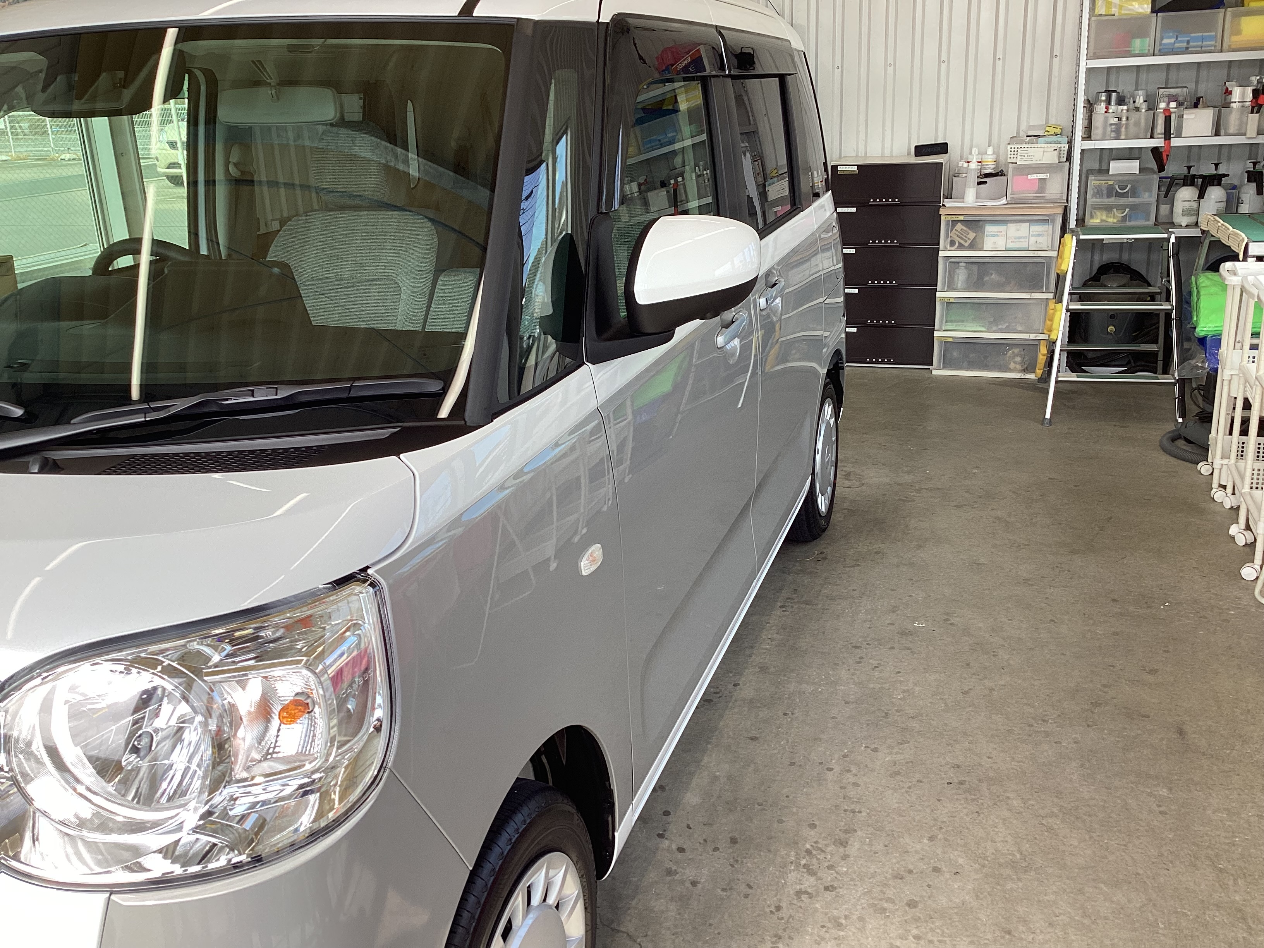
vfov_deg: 45.4
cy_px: 474
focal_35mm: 31
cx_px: 632
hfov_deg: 58.4
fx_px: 1132
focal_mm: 3.3
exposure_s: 1/120
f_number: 2.4
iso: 25
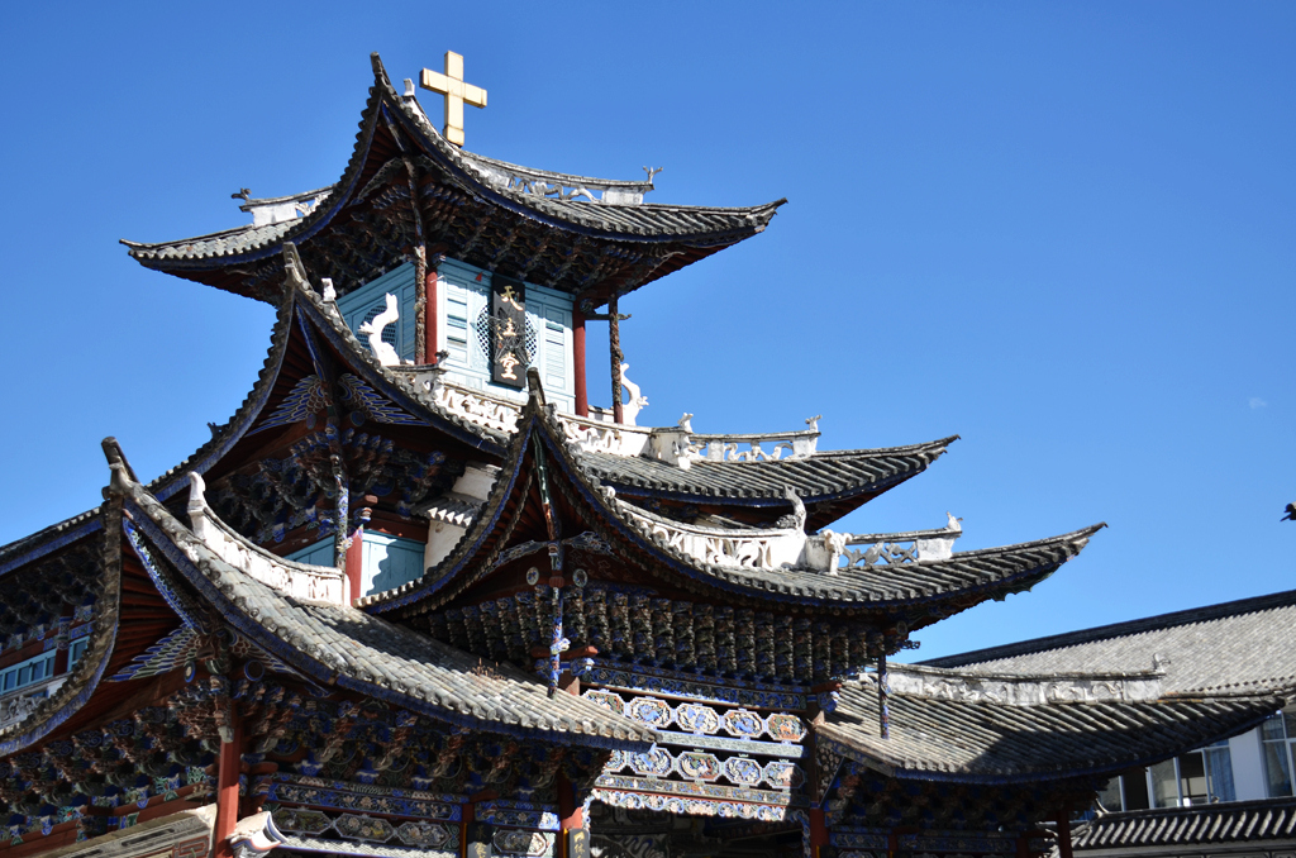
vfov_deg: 27.9
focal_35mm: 48
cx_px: 648
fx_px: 1724
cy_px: 429
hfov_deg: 41.2
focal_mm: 32
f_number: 5
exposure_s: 1/500
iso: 100
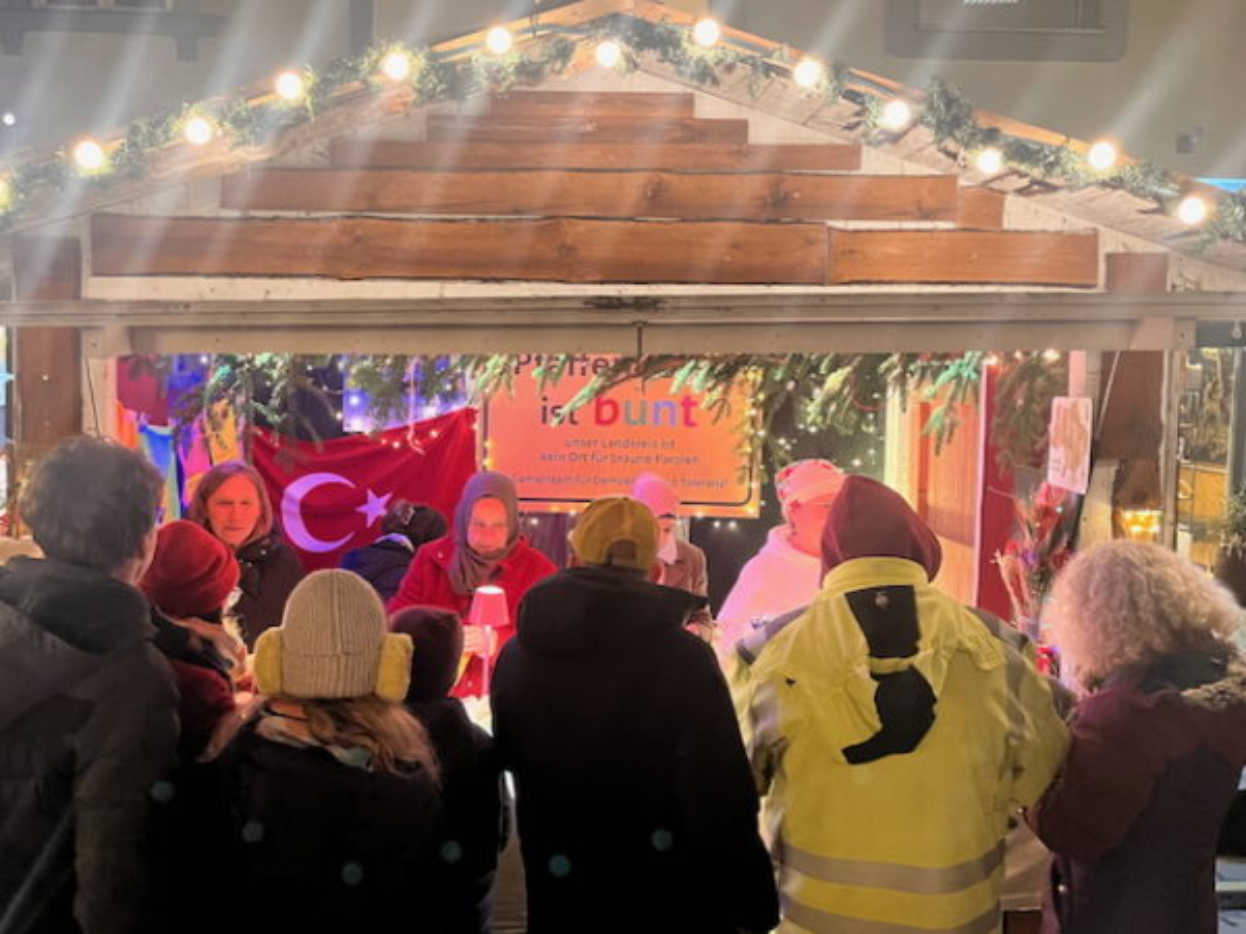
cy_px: 467
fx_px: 936
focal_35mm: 26
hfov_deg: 67.3
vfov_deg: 53.1
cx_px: 623
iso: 500
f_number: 1.6
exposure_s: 1/33
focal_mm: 5.1
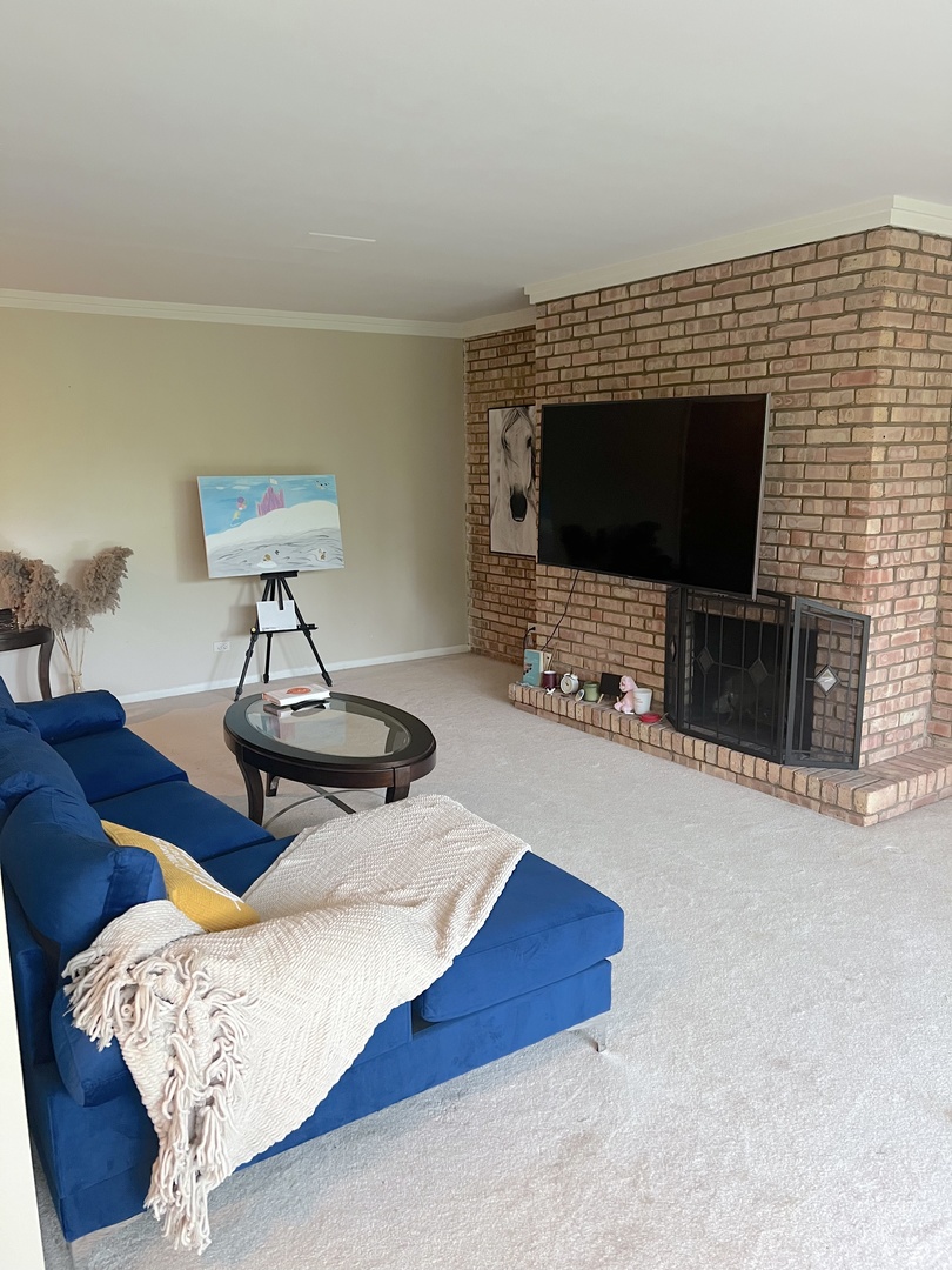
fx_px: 953
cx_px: 476
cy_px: 635
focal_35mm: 26
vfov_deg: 67.3
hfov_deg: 53.1
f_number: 1.5
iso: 250
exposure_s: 1/60
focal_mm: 5.7
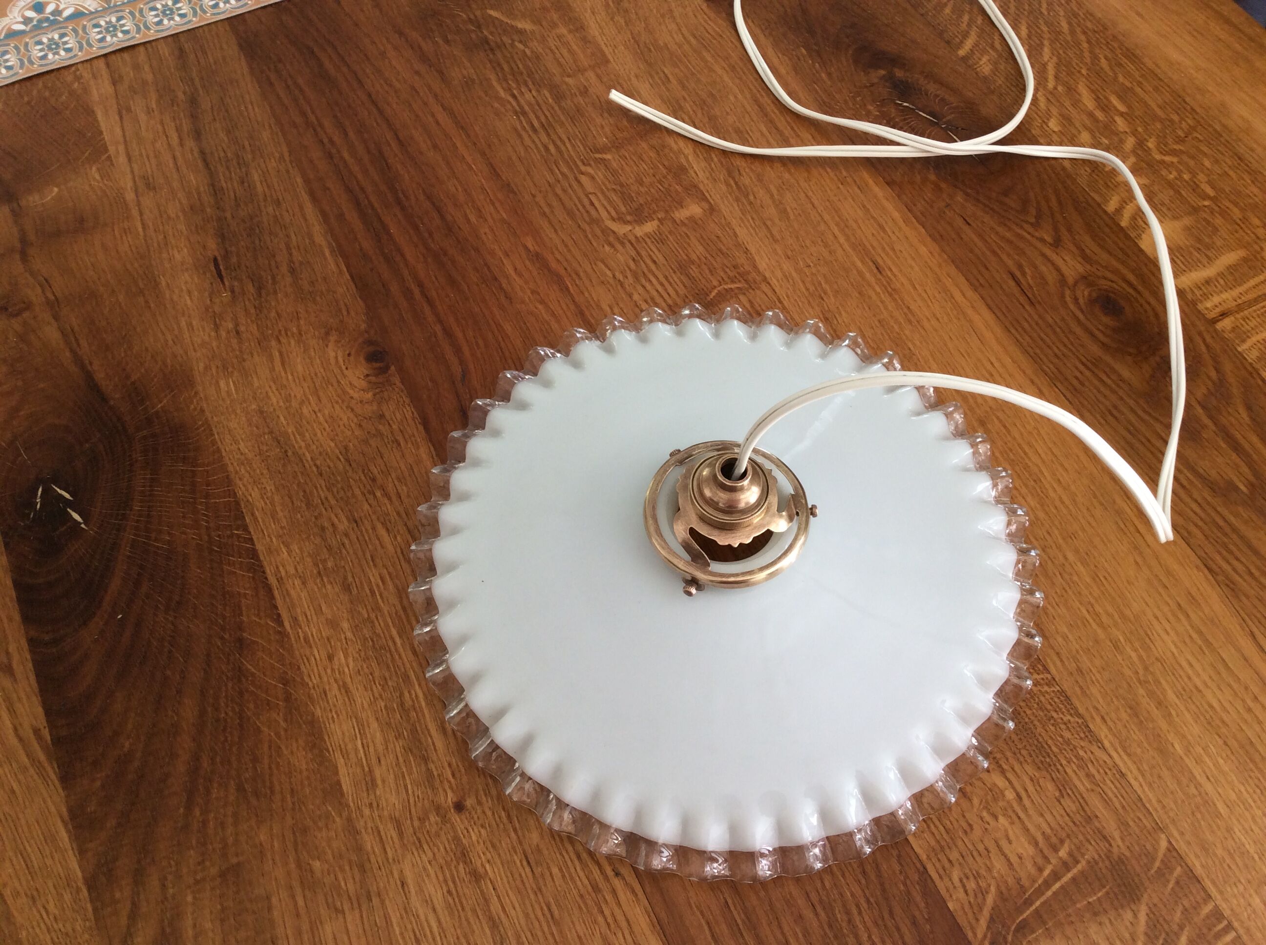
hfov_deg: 56.9
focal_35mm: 32
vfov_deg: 44.1
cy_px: 472
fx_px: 1169
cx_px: 633
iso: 32
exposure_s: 1/33
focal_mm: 3.3
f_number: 2.4
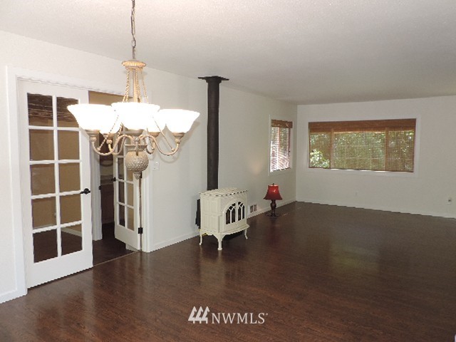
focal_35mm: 24
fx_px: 316
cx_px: 228
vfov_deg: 56.8
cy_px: 171
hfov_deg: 71.6
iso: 200
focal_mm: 4.3
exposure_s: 1/40
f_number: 3
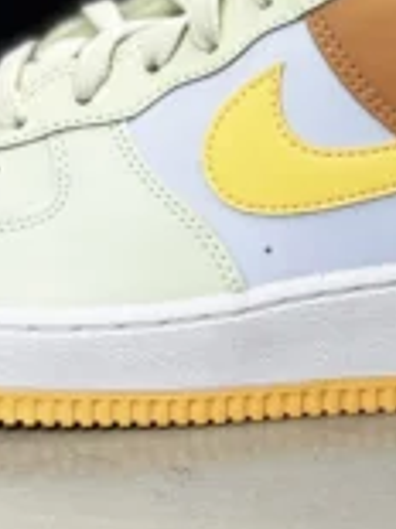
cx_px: 215
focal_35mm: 178
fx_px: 2719
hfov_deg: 8.3
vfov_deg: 10.8
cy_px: -200
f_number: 1.78
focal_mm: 6.76
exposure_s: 1/60
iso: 200
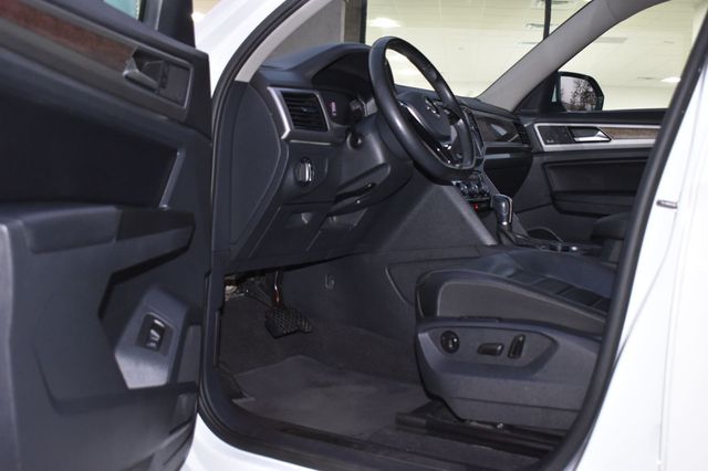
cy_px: 236
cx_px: 354
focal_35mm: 44
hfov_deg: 45.0
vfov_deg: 30.8
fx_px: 855
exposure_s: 1/60
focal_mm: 29
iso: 1600
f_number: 4.2
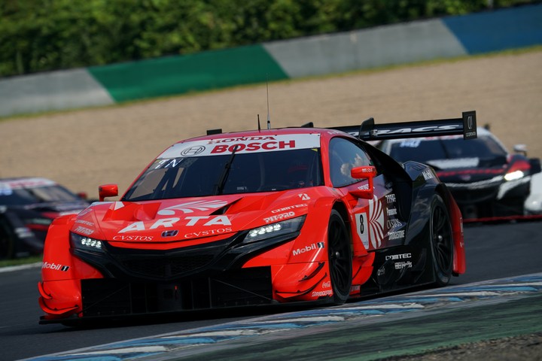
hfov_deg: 4.3
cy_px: 180
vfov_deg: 2.9
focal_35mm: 478
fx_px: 7196
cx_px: 271
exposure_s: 1/640
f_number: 9
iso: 200
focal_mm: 478
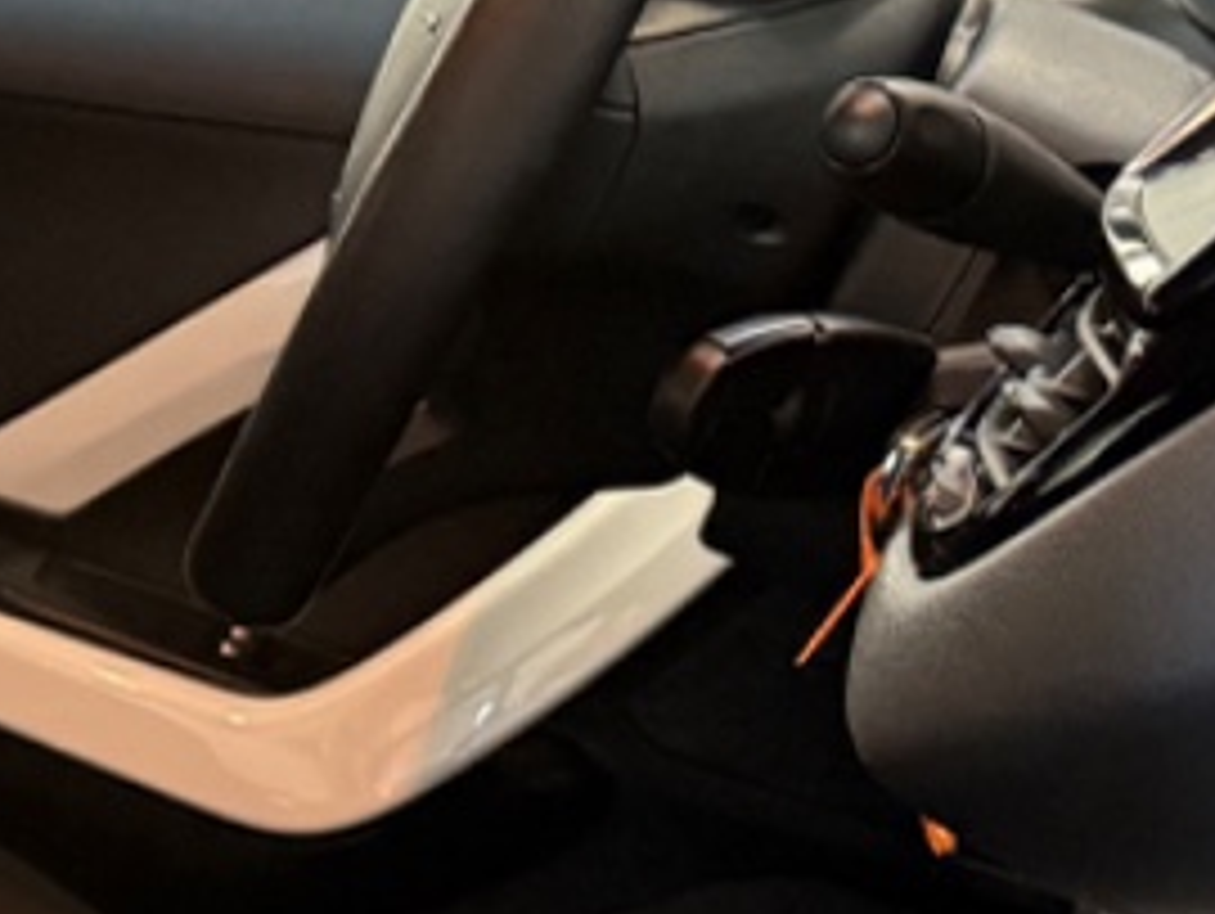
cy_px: 851
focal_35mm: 142
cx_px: -864
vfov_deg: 10.4
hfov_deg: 12.8
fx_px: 4989
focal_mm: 6.76
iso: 800
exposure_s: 1/33
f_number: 1.78
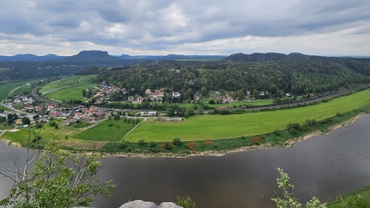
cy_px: 76
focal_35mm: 15
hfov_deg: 103.0
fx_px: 147
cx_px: 190
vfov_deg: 69.2
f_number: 2.2
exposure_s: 1/1864
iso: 50
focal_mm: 2.2
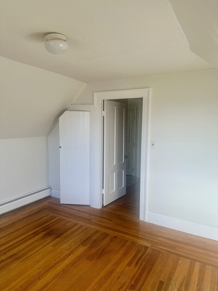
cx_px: 109
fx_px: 202
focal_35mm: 24
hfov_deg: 56.8
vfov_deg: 71.6
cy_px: 146
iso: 64
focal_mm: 6.86
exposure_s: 1/121
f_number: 1.78
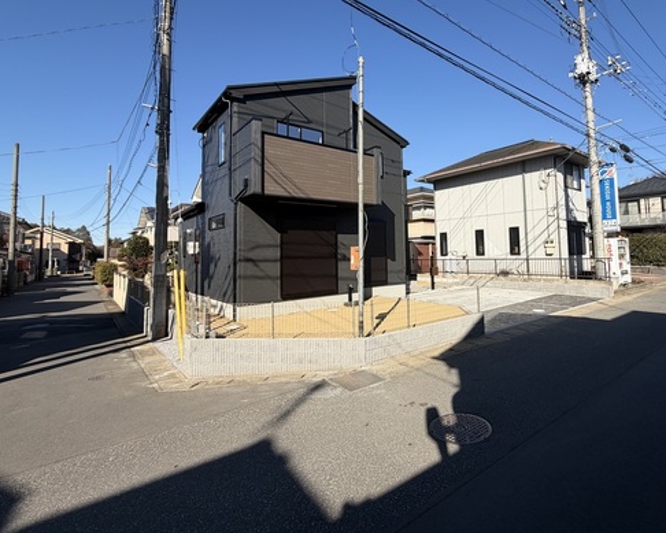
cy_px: 229
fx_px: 355
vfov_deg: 73.4
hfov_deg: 85.1
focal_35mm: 18
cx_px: 404
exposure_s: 1/770
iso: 20
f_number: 2.2
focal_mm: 2.22
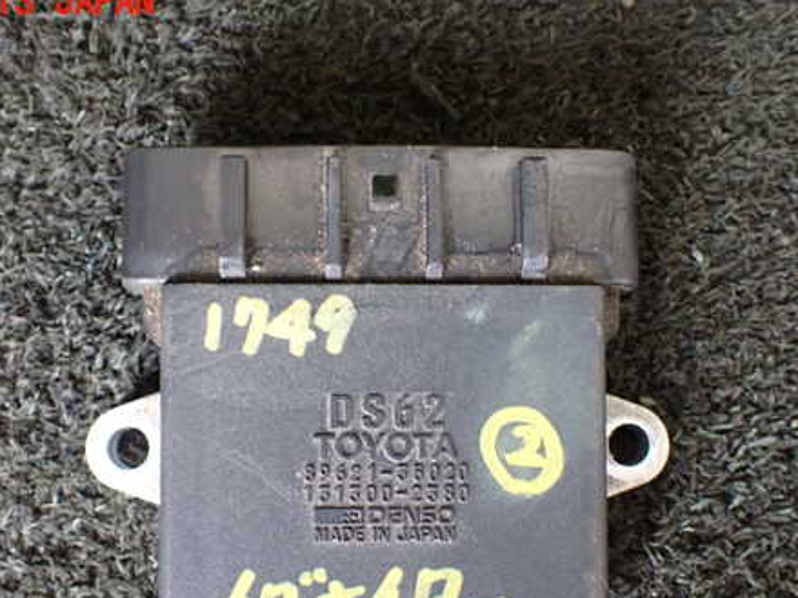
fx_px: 945
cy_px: 389
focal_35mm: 41
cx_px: 369
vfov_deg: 34.9
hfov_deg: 45.7
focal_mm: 5.4
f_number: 2.3
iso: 1000
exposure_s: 1/30
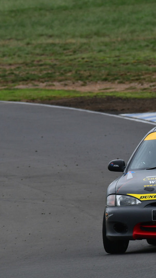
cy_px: 139
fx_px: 8698
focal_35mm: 1182
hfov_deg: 1.0
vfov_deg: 1.8
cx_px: 162
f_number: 13
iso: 640
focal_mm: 500
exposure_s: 1/640
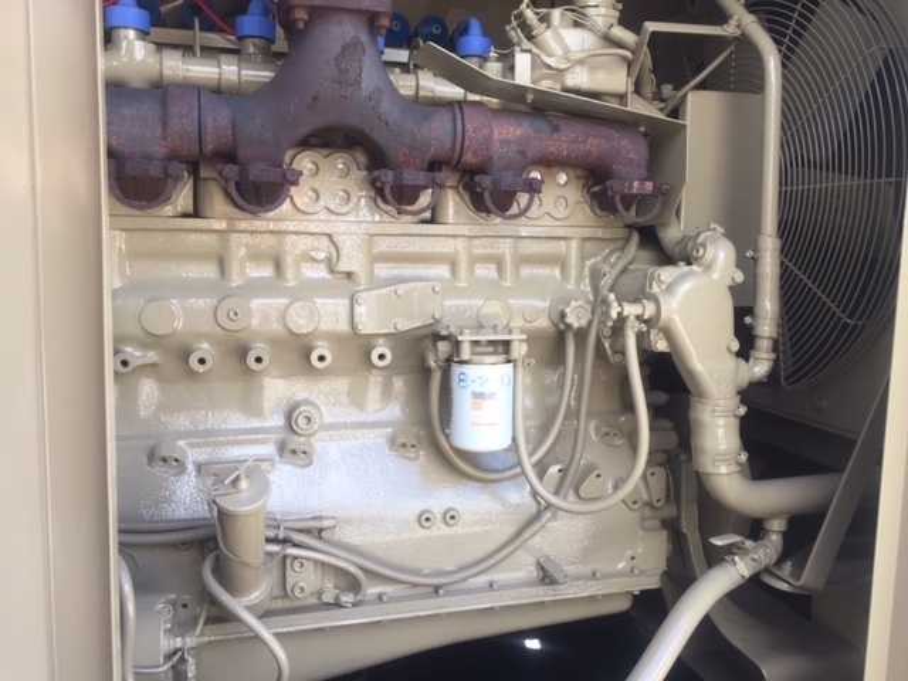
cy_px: 340
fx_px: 761
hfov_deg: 61.7
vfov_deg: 48.2
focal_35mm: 29
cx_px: 454
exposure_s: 1/156
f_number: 2.2
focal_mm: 4.15
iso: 32
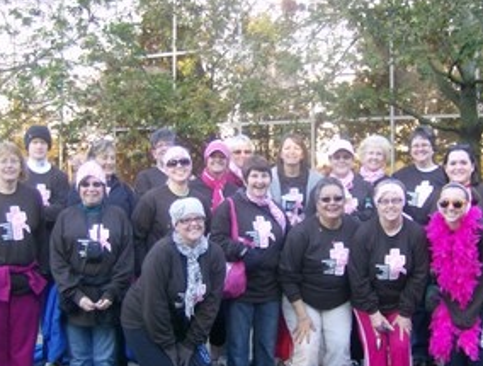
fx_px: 686
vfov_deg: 29.8
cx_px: 265
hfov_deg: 38.7
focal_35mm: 49
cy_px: 212
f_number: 2.8
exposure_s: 1/73.7
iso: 100
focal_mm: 6
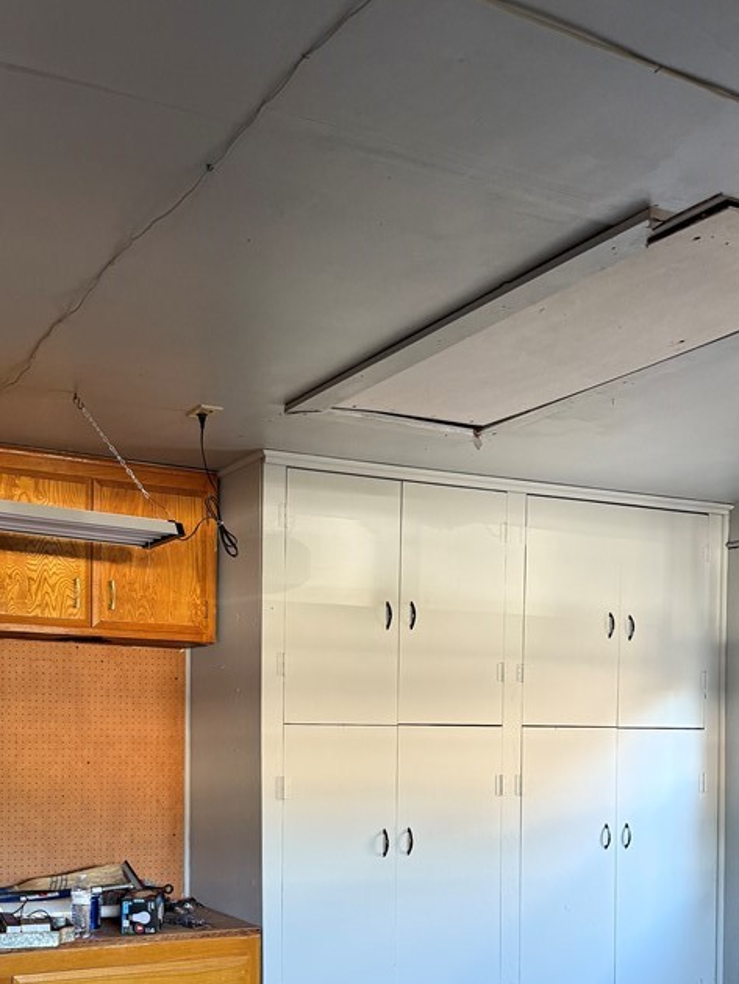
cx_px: 198
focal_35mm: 39
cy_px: 764
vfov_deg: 45.8
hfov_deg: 36.1
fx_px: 1109
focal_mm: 6.76
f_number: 1.78
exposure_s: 1/60
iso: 250
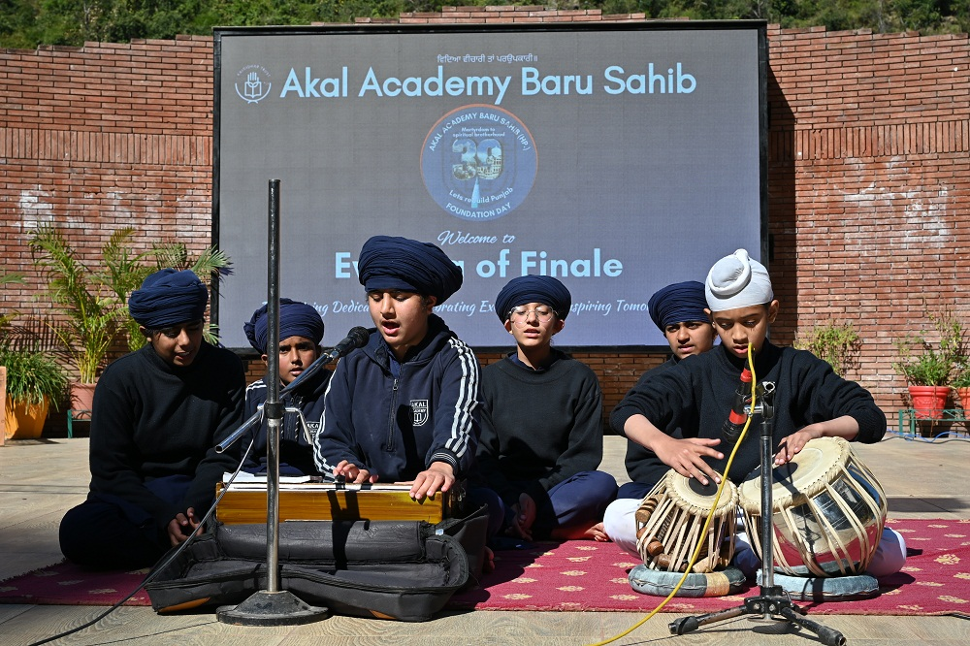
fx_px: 1508
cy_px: 323
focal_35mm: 56
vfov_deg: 24.2
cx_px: 485
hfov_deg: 35.7
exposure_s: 1/200
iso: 100
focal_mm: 56
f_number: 11
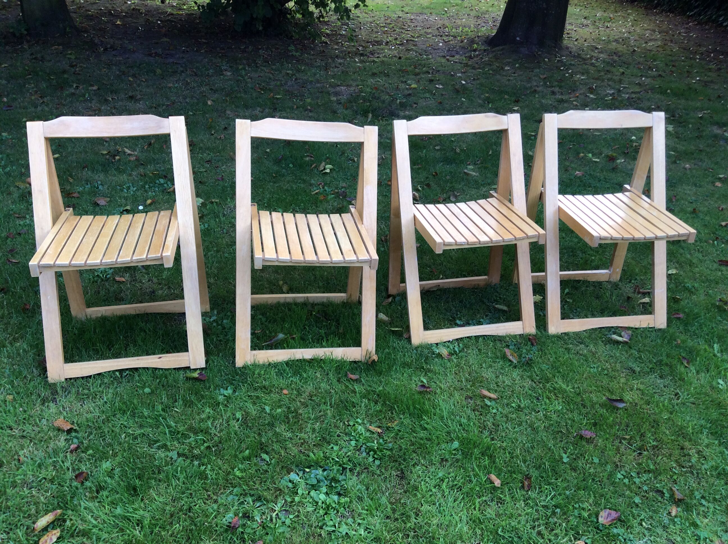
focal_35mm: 32
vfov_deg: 44.1
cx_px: 364
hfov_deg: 56.9
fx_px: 672
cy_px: 272
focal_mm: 3.3
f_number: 2.4
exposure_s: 1/100
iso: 32
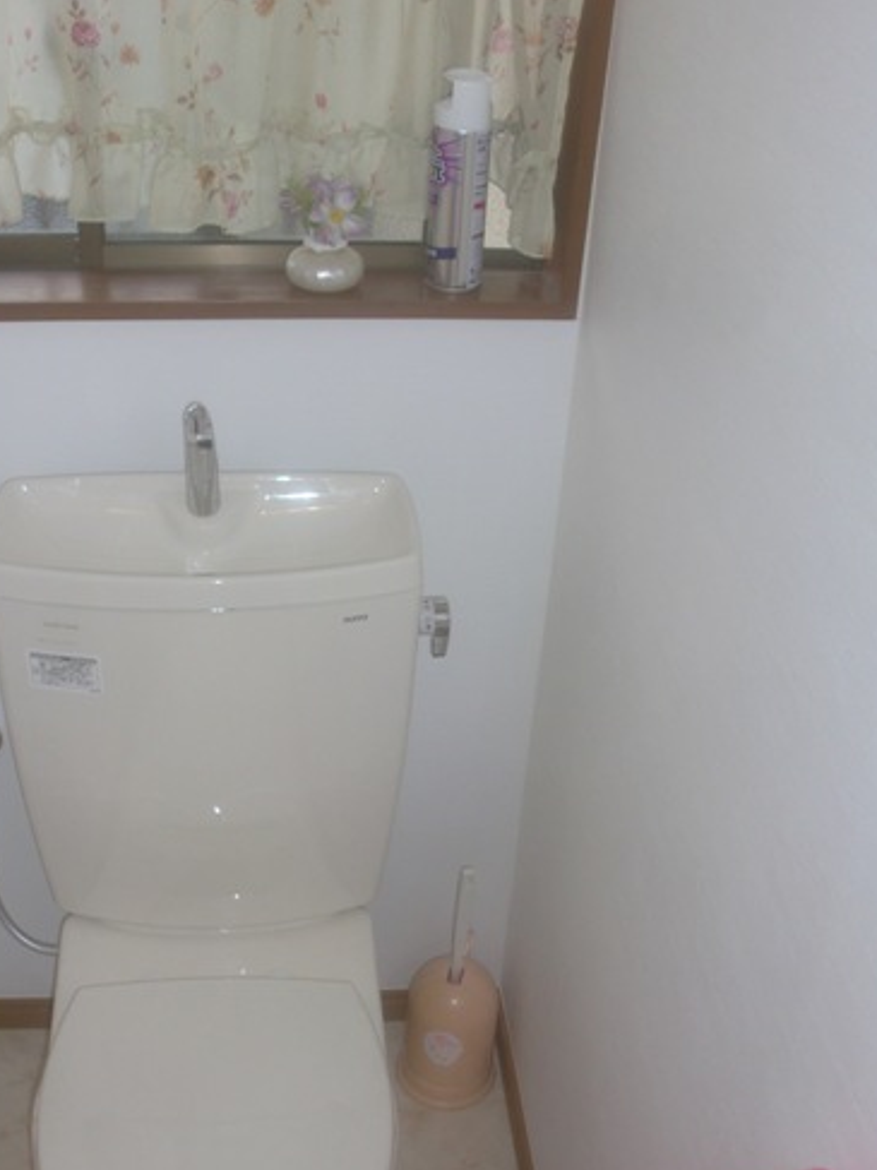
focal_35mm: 46
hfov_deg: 31.5
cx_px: 389
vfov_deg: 41.0
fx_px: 1555
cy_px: 728
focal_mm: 6.3
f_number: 3.1
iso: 100
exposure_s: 1/60
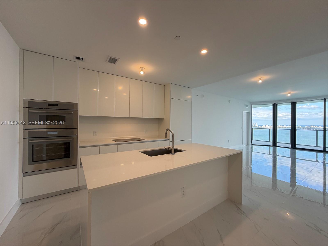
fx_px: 133
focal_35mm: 14
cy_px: 123
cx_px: 164
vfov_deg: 85.7
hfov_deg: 102.1
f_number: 2.2
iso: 64
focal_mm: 2.22
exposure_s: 1/120
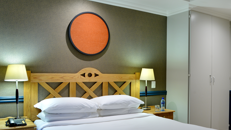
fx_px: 221
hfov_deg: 54.1
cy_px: 70
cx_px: 156
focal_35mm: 36
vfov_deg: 32.8
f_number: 8
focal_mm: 24
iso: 320
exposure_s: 1/3
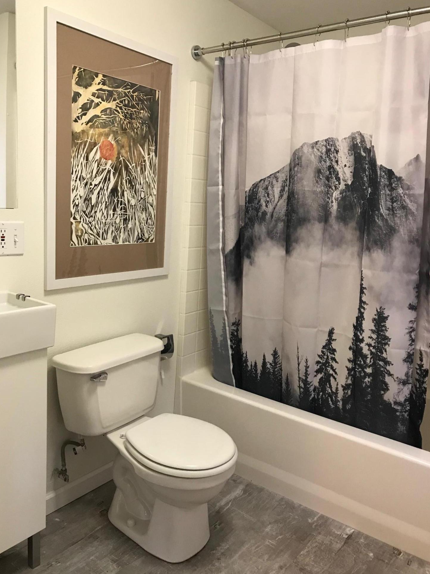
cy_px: 282
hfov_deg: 48.2
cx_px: 209
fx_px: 480
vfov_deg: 61.7
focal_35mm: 29
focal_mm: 3.99
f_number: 1.8
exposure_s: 1/15
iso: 50
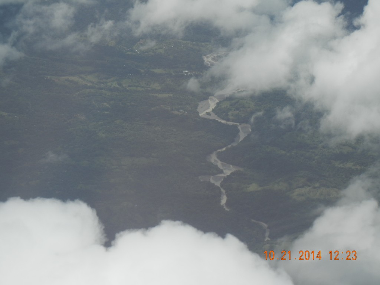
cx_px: 190
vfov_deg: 14.5
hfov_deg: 19.3
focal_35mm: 102
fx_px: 1120
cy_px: 142
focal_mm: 18.3
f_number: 9
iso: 160
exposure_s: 1/435
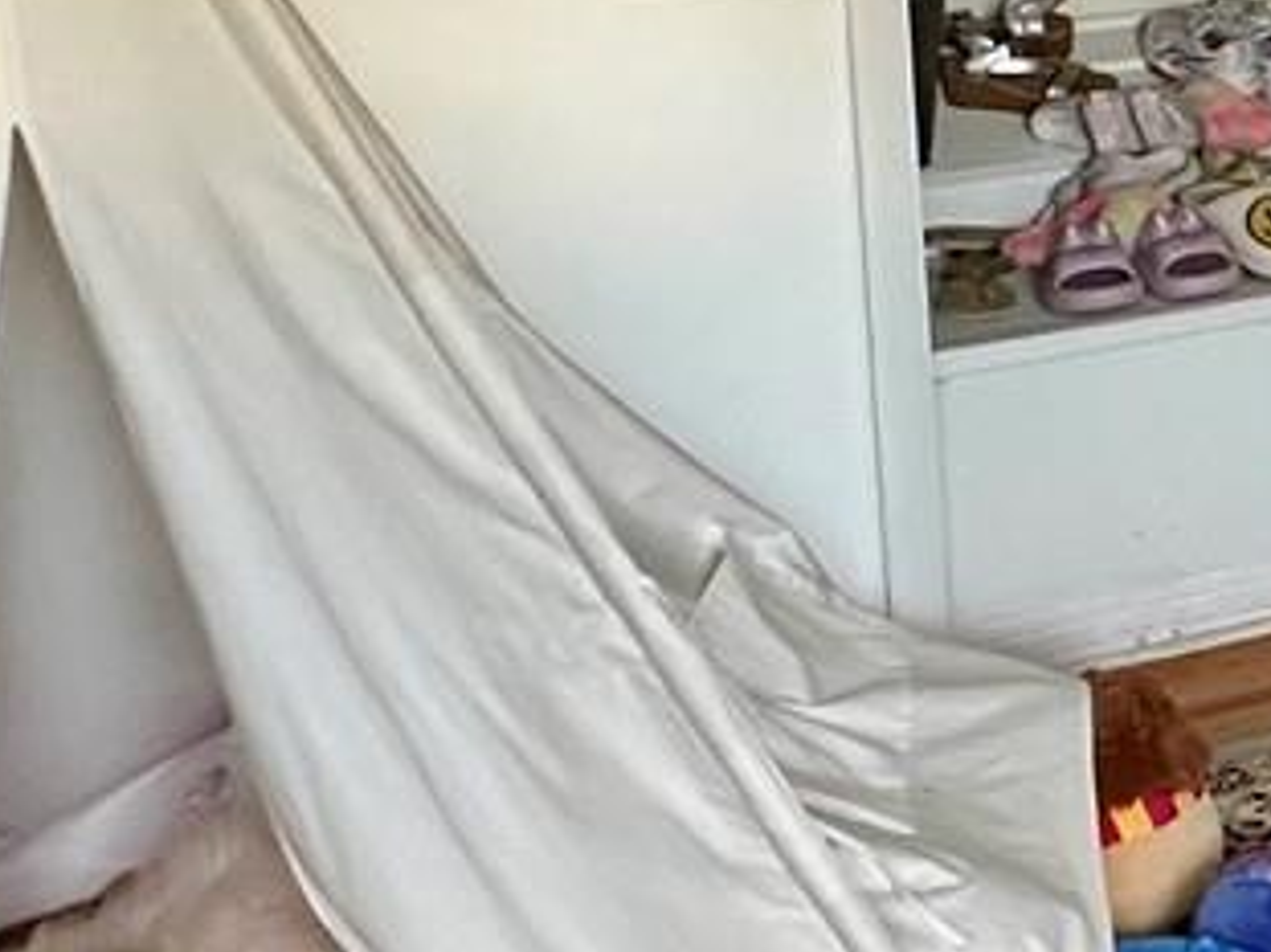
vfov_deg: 19.7
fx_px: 2643
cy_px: -57
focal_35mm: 72
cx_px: 2231
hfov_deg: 20.2
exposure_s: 1/91
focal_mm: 2.22
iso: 400
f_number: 2.2
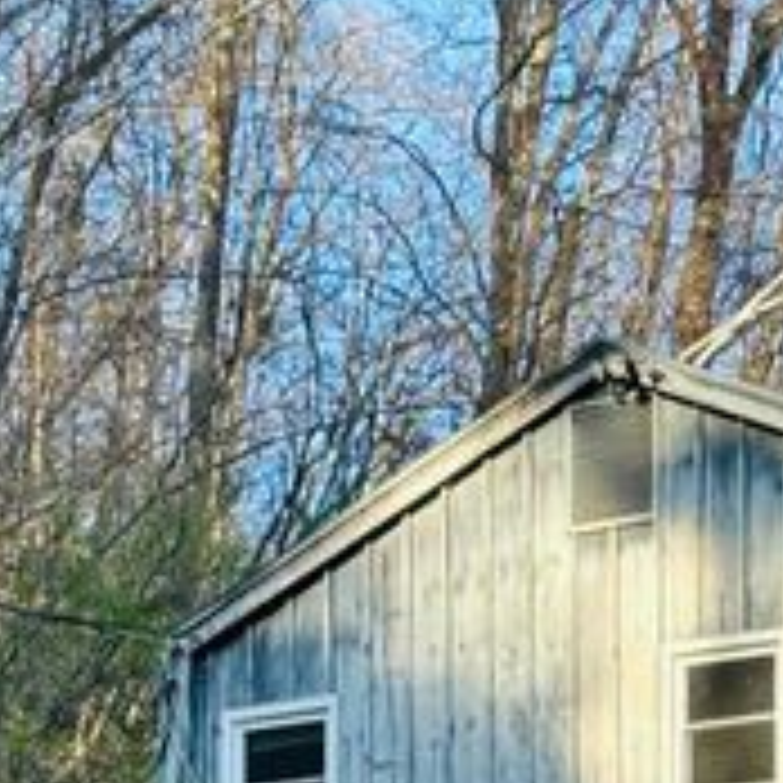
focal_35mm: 163
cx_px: 936
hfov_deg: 10.5
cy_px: 1244
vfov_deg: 10.3
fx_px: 4171
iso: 64
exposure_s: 1/452
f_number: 1.78
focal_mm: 6.86
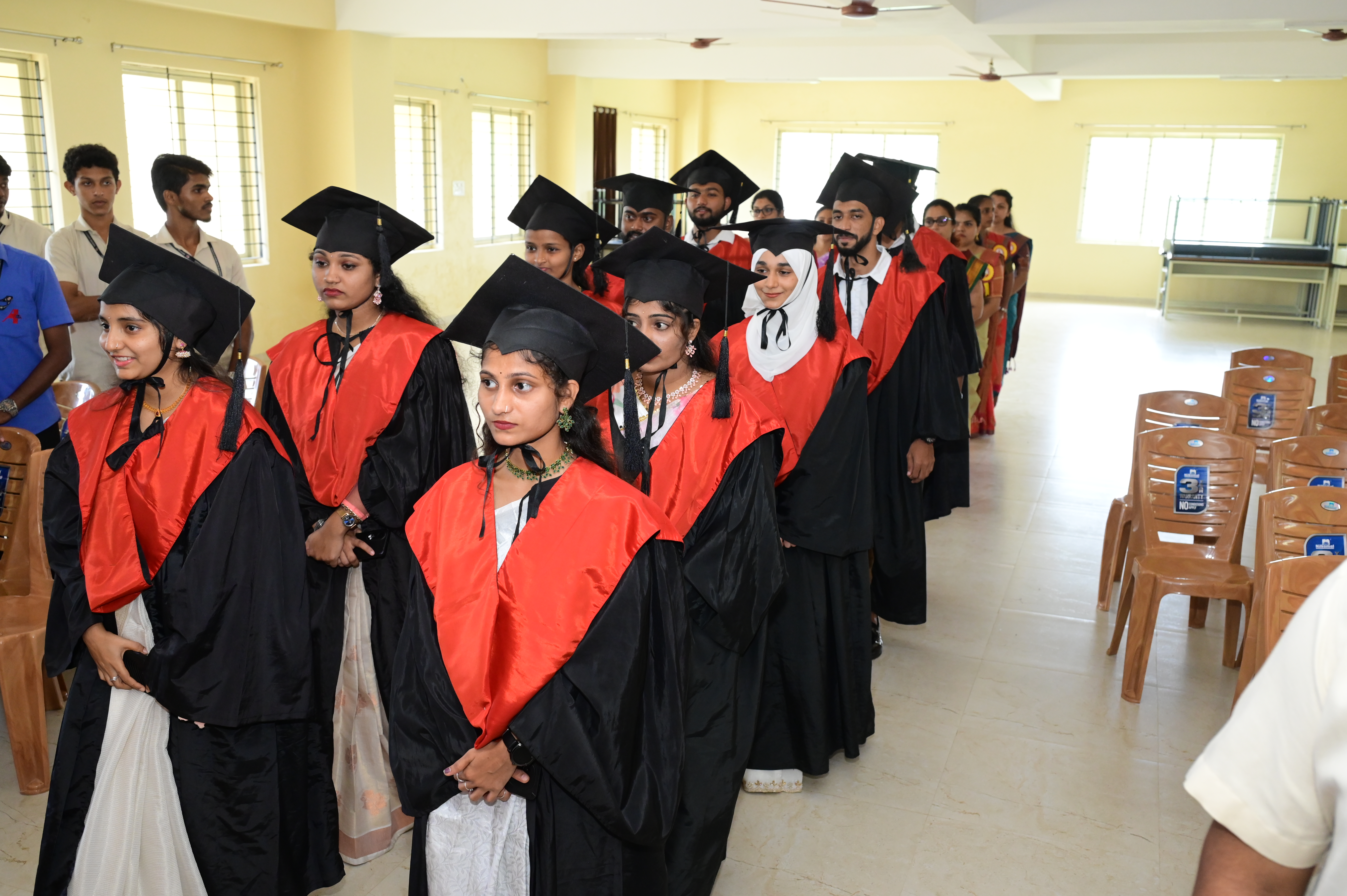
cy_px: 448
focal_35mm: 32
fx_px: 1178
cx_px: 674
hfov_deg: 59.5
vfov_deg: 41.7
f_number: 5.6
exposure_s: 1/160
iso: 3200
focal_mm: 31.5
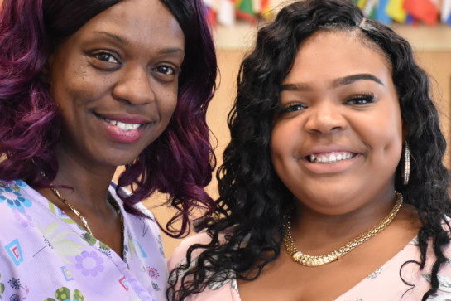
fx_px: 1766
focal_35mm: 141
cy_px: 155
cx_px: 259
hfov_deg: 14.6
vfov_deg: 9.7
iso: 2200
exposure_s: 1/80
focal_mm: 50
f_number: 4.8
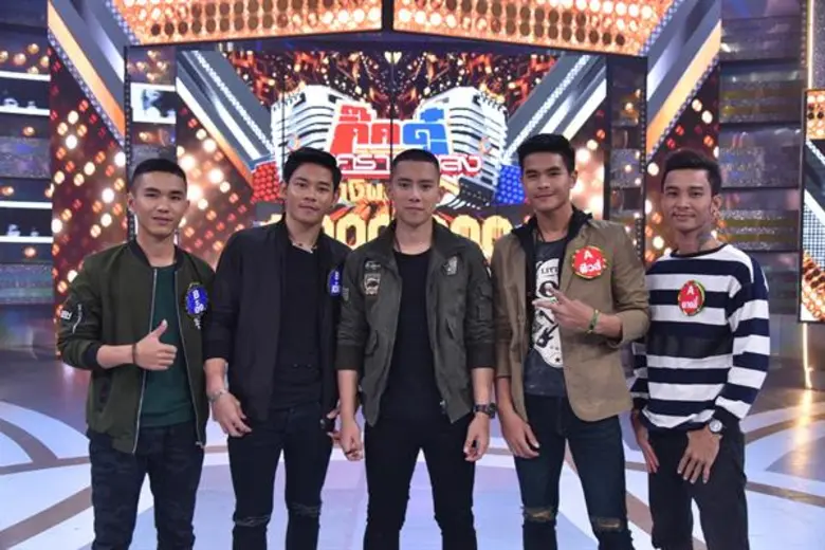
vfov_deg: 38.9
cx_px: 412
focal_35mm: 34
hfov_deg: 55.8
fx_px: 779
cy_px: 275
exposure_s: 1/200
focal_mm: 34
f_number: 4.5
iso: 1250
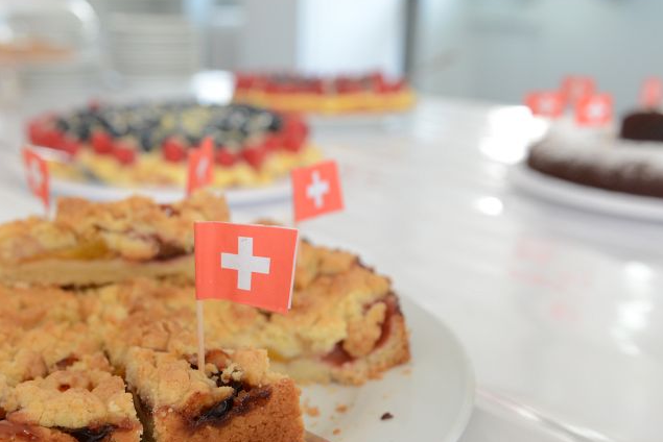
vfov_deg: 27.0
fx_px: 921
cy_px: 261
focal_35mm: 50
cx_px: 250
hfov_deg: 39.3
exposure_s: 1/125
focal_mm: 31
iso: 800
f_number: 4
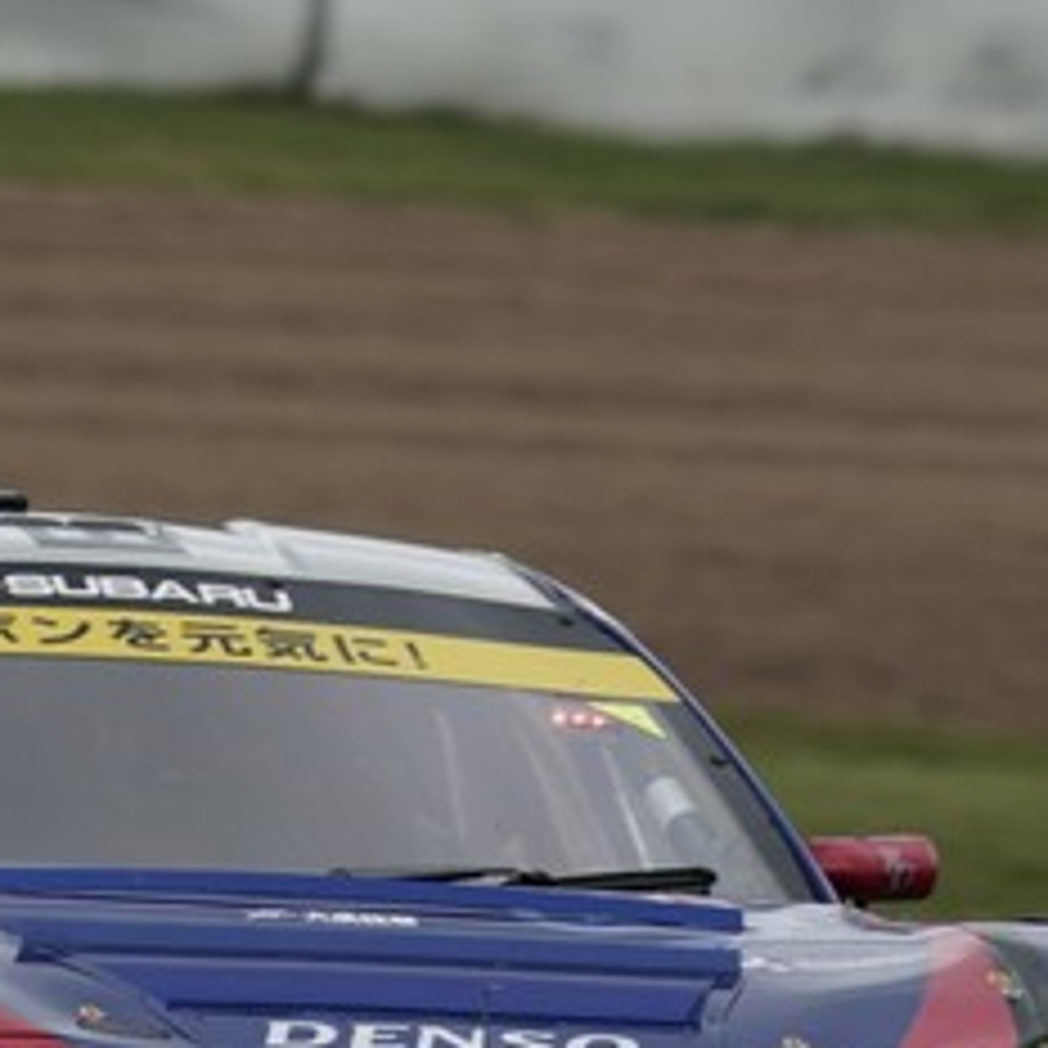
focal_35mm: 1576
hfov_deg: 1.1
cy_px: 859
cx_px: 207
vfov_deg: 1.1
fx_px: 53982
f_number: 11
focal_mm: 600
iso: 200
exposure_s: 1/250
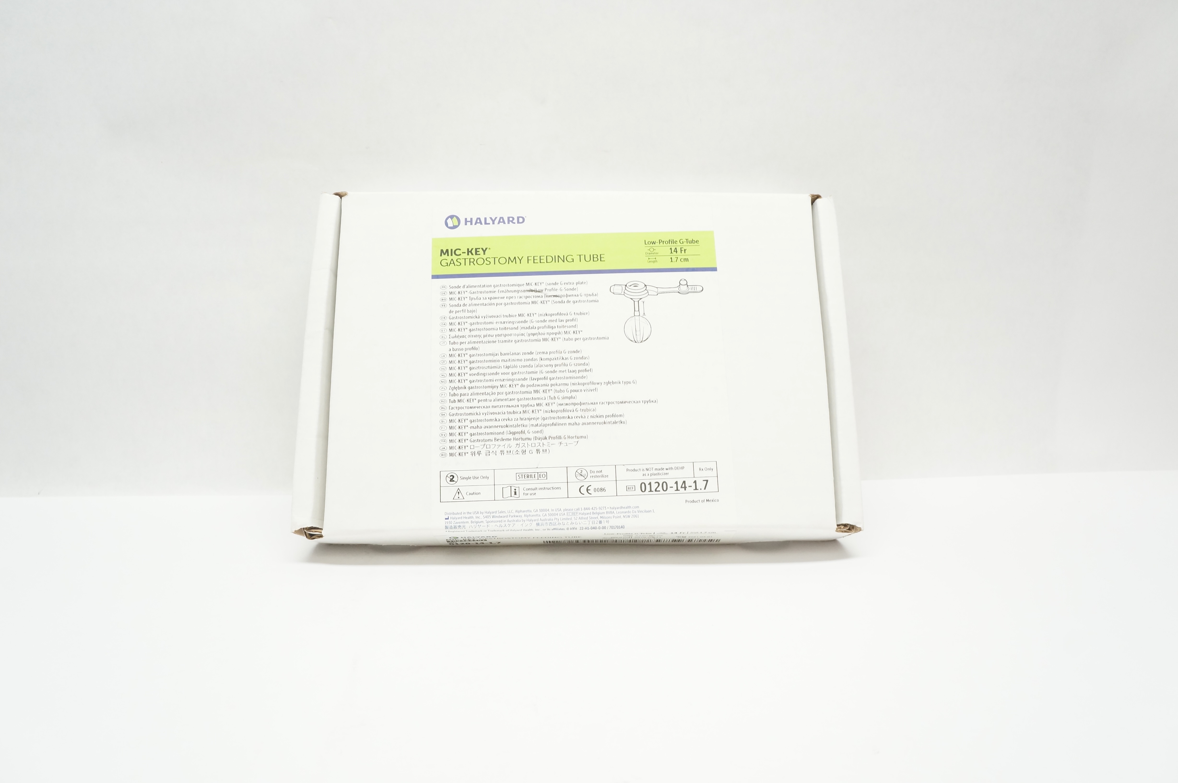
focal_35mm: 27
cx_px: 589
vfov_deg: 47.8
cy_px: 392
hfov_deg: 67.4
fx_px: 883
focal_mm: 18
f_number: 7.1
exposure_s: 1/60
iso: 800
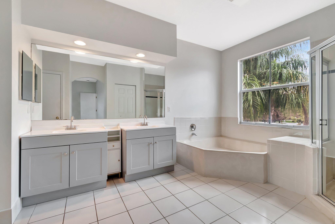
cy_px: 112
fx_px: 140
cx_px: 168
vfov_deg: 77.3
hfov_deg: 100.4
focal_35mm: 15
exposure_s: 1/25
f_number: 8
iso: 1000
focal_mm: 10
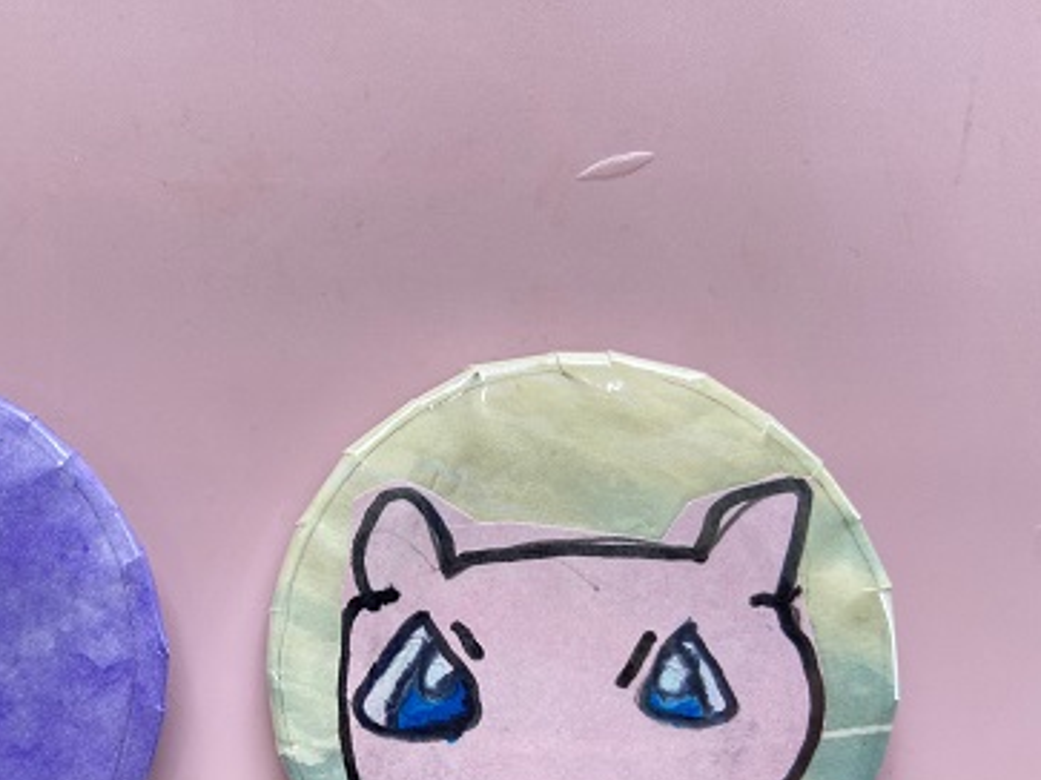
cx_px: 261
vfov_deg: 32.9
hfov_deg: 42.5
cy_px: 594
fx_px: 1293
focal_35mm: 43
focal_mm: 4.25
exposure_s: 1/122
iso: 64
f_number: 1.8
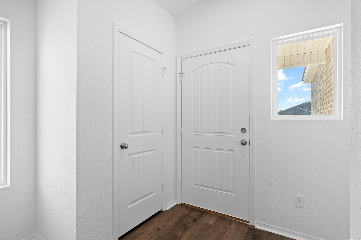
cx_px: 180
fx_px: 180
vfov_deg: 67.4
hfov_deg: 90.0
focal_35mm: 18
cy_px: 120
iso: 250
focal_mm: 12
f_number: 9
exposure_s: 1/8
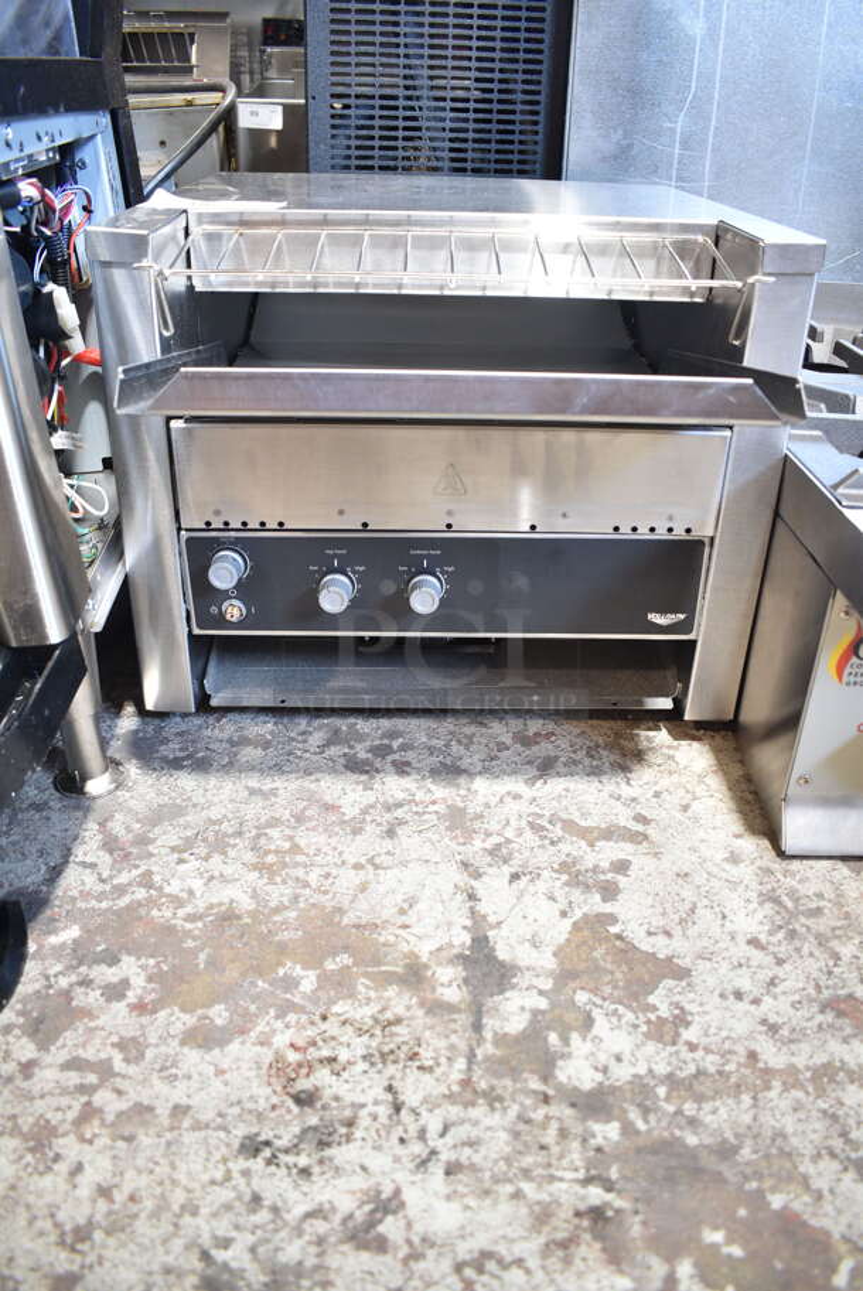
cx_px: 432
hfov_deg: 48.0
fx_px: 969
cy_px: 646
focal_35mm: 27
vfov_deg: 67.3
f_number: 3.5
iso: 560
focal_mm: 18
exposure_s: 1/30
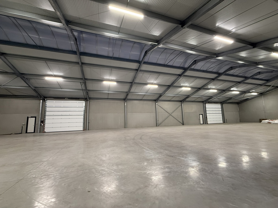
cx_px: 139
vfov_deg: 85.7
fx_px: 112
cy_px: 104
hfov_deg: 102.1
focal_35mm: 14
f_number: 2.2
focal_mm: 2.22
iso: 320
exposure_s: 1/50
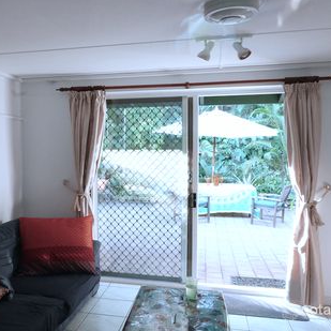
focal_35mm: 31
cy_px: 164
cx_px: 117
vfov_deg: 52.5
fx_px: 335
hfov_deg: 51.8
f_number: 11
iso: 1600
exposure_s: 1/13
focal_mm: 10.9
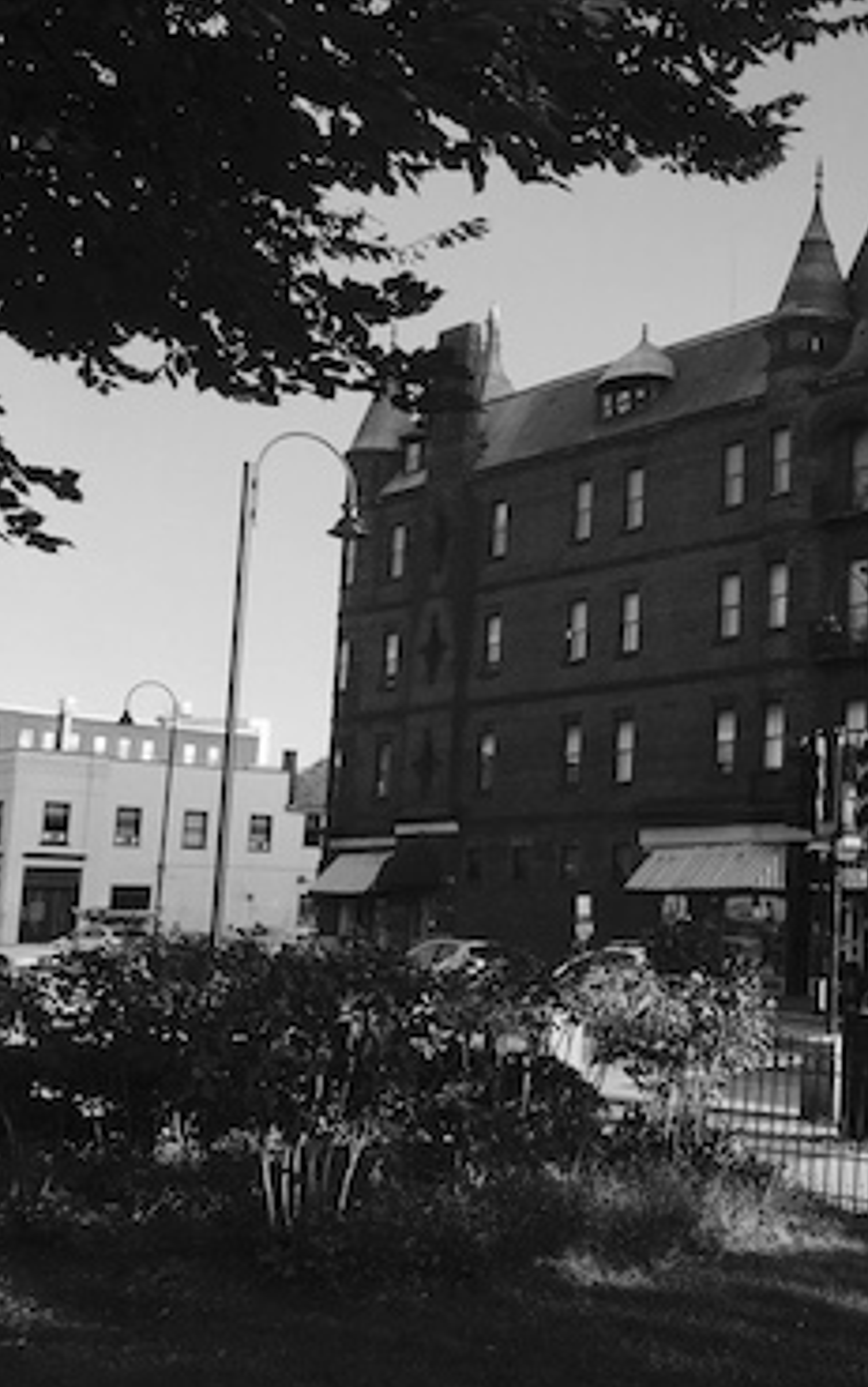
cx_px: 928
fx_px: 1588
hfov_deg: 28.1
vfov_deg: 47.2
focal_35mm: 42
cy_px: 703
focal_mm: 4.15
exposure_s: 1/582
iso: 25
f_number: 2.2
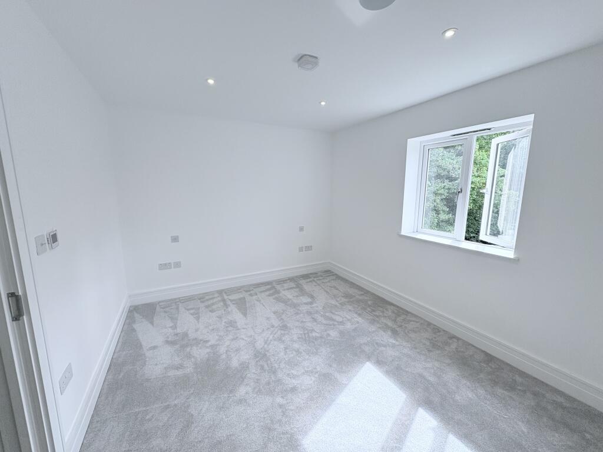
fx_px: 244
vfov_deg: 85.7
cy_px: 226
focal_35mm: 14
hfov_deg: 102.1
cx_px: 302
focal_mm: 2.22
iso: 64
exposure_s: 1/195
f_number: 2.2
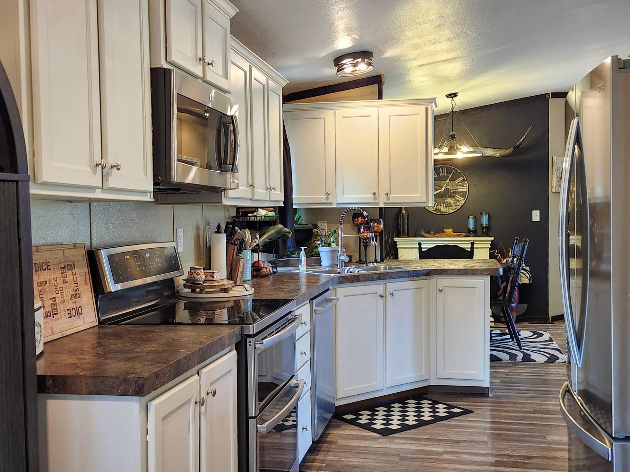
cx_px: 326
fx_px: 655
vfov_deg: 39.6
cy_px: 241
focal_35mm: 36
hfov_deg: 51.4
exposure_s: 1/120
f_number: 1.8
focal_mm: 5.54
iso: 640
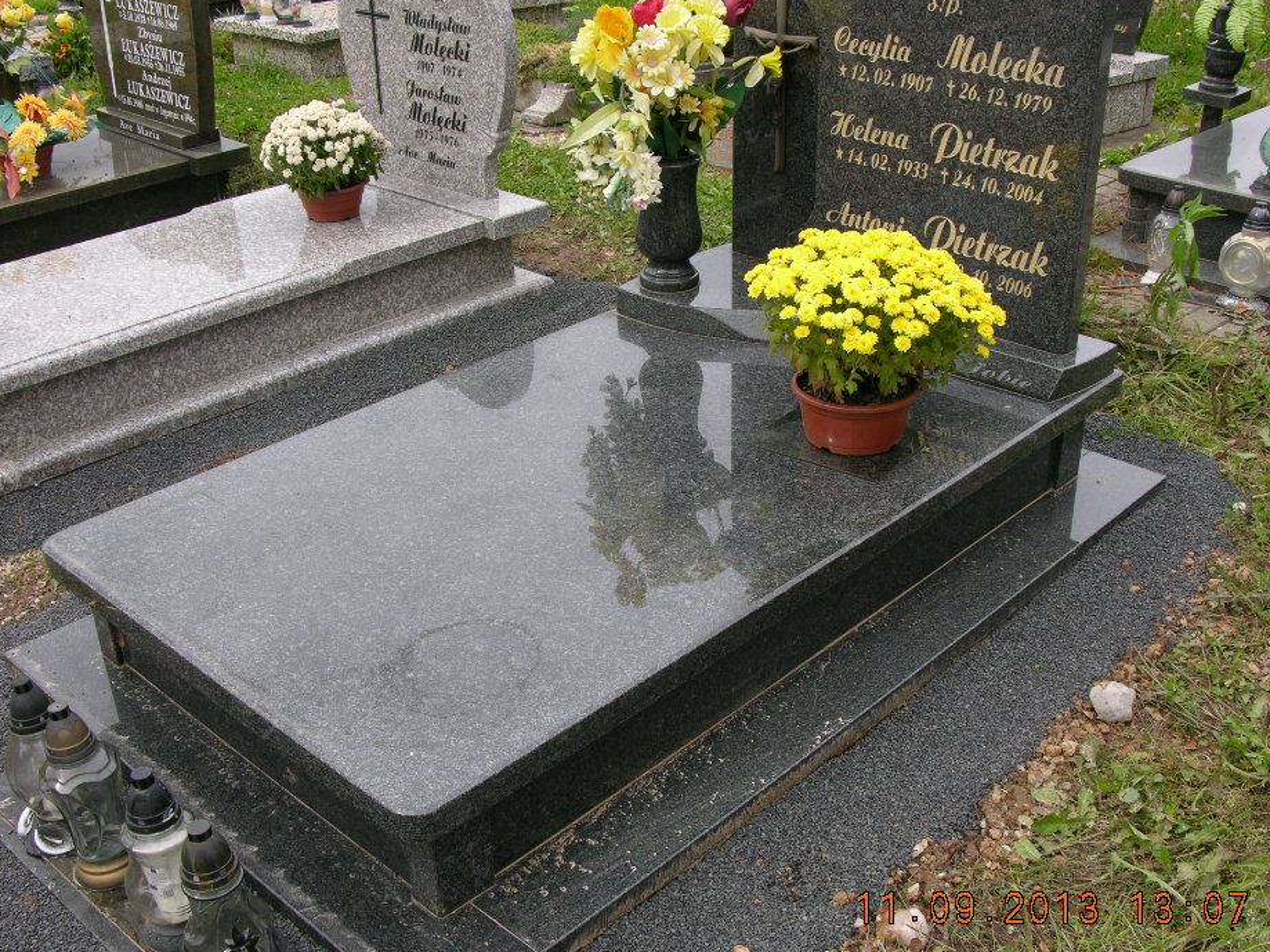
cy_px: 489
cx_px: 651
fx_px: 1431
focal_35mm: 39
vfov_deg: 36.8
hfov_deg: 47.9
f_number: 5
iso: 50
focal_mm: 8.9
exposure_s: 1/139
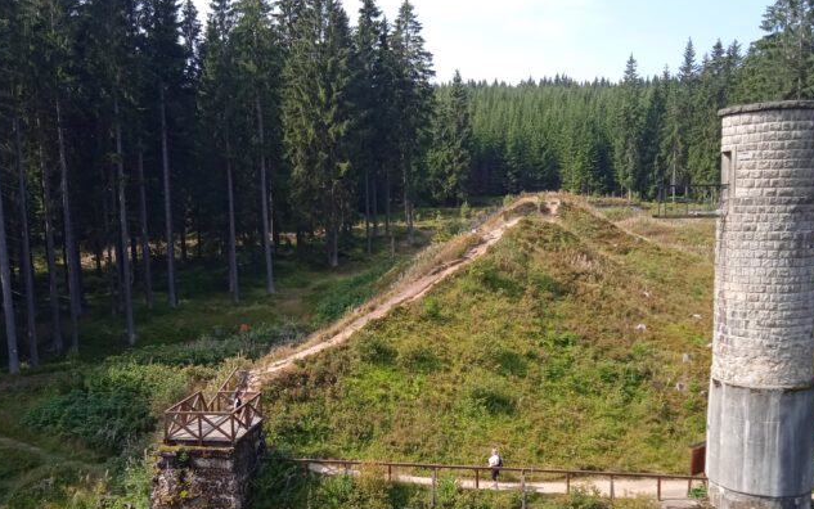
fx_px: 799
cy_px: 293
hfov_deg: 54.0
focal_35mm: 36
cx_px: 400
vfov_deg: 35.3
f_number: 2.2
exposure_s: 1/390
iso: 111
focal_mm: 3.43
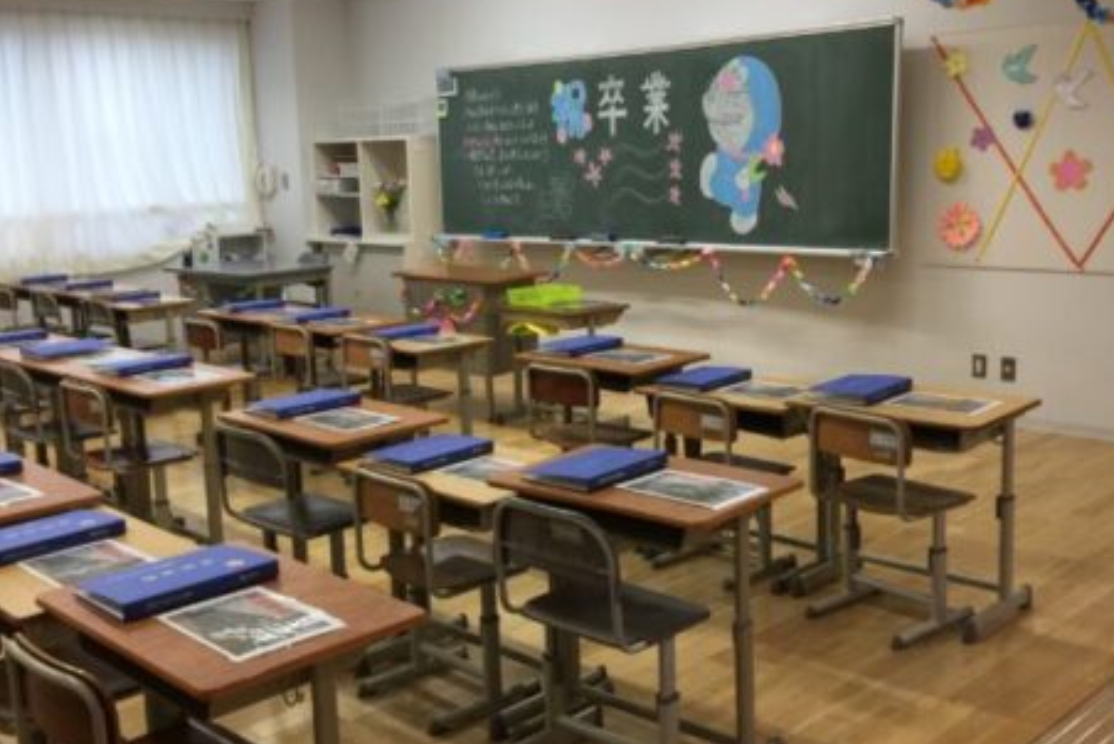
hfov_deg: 48.4
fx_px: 1239
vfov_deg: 33.4
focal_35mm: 40
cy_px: 362
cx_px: 503
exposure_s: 1/40
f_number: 2.2
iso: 32
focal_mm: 4.15
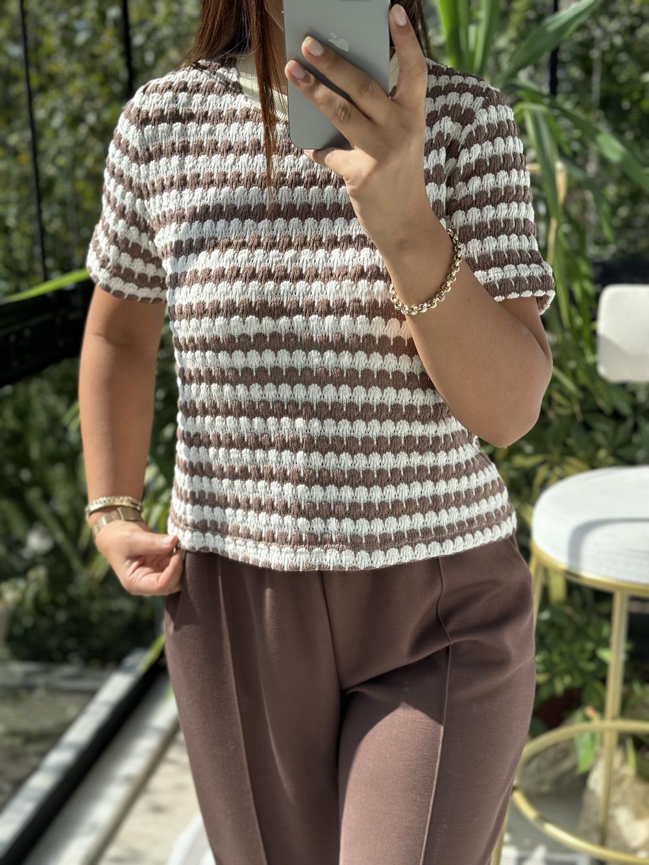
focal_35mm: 48
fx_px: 1200
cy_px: 432
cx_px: 324
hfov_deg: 30.3
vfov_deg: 39.7
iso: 64
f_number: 1.78
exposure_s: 1/700
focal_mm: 6.76
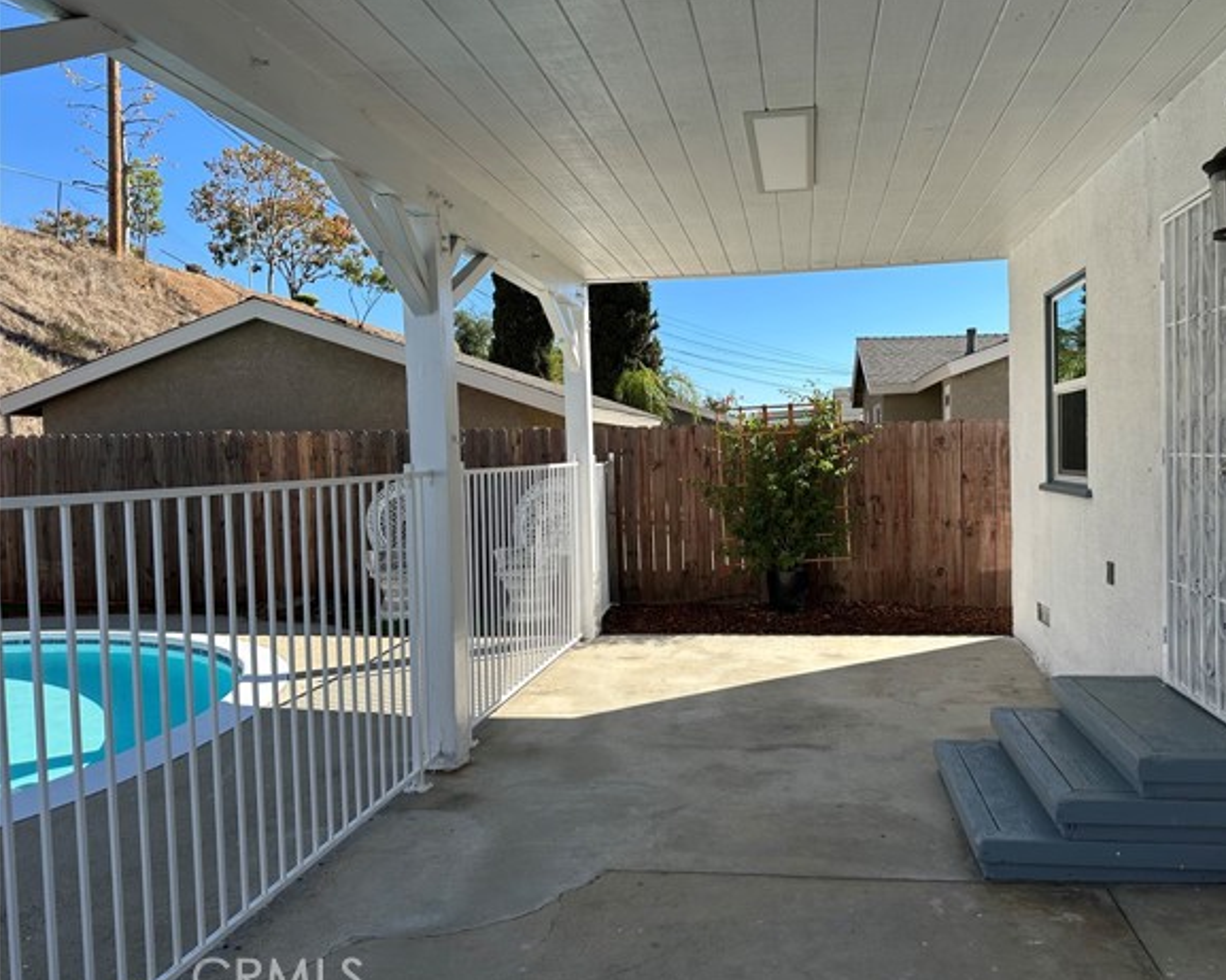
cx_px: 678
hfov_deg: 65.9
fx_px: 943
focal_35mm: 26
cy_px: 497
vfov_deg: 54.9
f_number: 1.78
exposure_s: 1/2469
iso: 80
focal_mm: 6.86
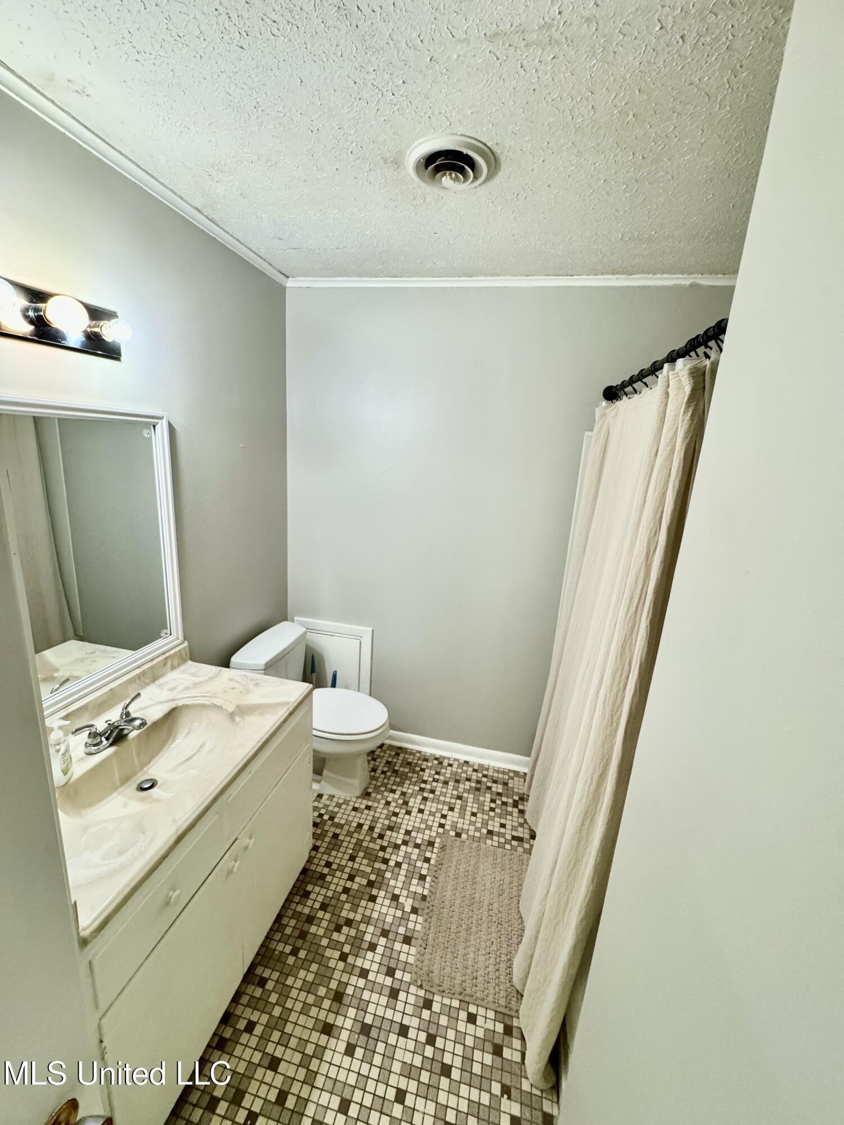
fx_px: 455
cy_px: 562
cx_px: 422
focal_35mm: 14
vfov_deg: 102.1
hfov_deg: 85.7
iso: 320
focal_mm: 2.22
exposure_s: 1/120
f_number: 2.2
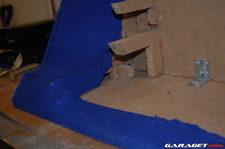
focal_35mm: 46
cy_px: 74
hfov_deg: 42.4
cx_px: 112
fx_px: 290
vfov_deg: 28.8
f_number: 4.5
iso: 400
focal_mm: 31
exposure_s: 1/60
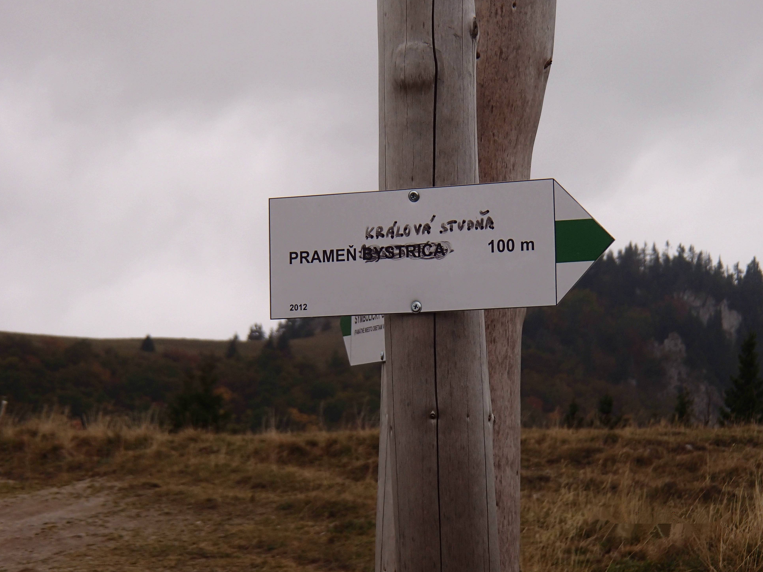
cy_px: 291
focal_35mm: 86
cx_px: 382
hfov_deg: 22.8
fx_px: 1896
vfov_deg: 17.2
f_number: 4.4
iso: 100
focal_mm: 15.06
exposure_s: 1/250
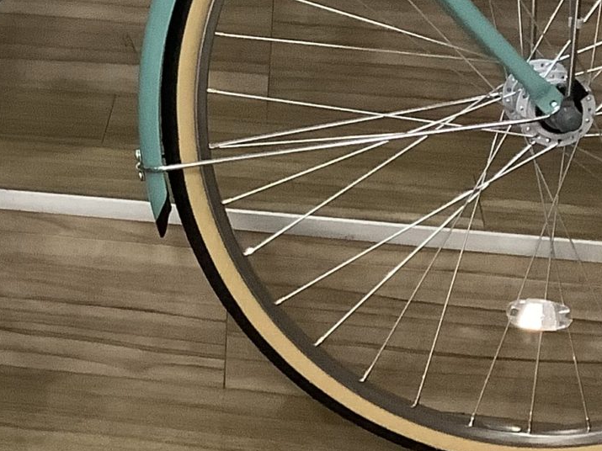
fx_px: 1930
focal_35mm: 111
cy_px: -109
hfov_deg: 17.2
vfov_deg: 13.0
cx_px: -49
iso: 320
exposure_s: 1/40
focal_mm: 3.3
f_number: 2.4
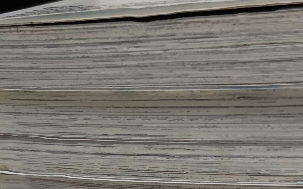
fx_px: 611
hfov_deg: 25.5
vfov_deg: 17.1
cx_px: 345
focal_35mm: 74
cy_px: 205
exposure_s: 1/33.3
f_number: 1.7
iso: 1196
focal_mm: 5.31
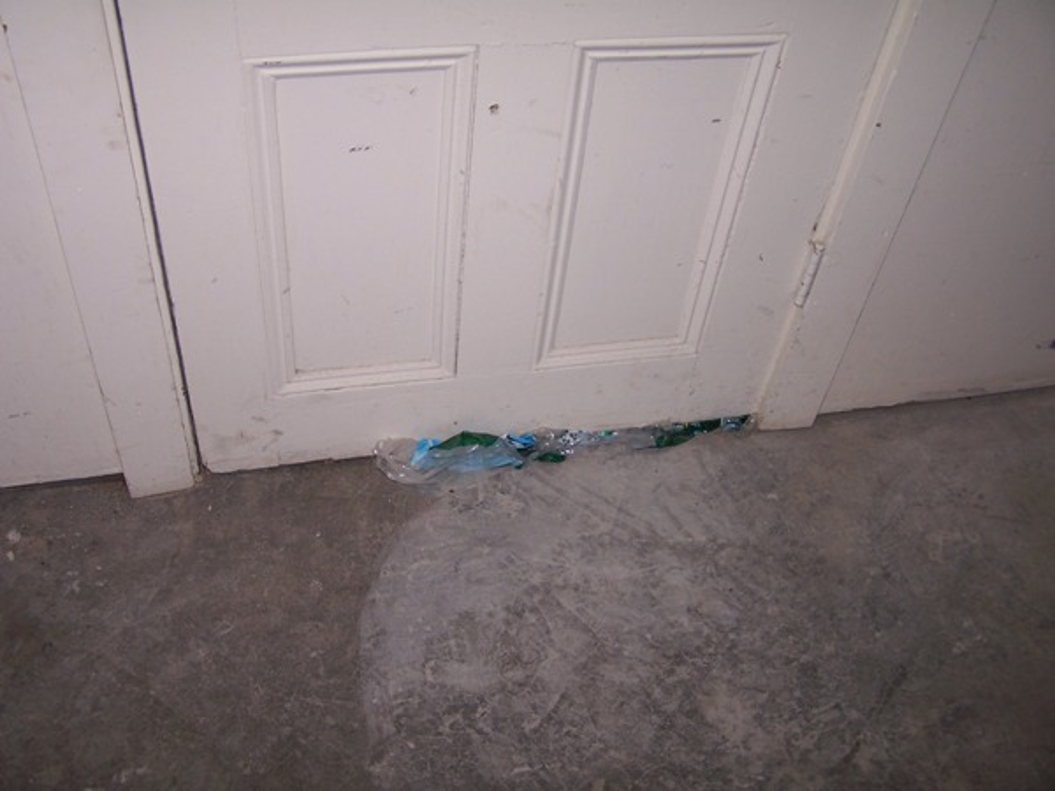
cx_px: 528
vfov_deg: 37.7
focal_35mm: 38
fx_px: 1158
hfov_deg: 49.0
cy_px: 396
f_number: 2.8
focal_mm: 6.3
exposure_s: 1/60
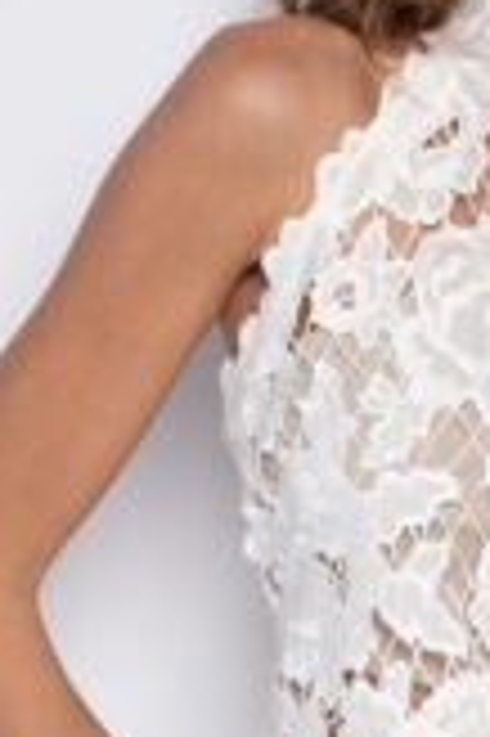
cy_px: 640
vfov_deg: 11.6
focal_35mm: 176
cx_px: 535
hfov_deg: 7.7
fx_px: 3601
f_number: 4.5
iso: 250
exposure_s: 1/125
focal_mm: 48
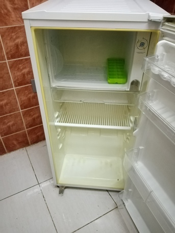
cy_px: 116
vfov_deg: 67.3
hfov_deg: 53.1
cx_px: 88
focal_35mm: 26
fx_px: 175
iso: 1348
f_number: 1.8
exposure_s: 1/20
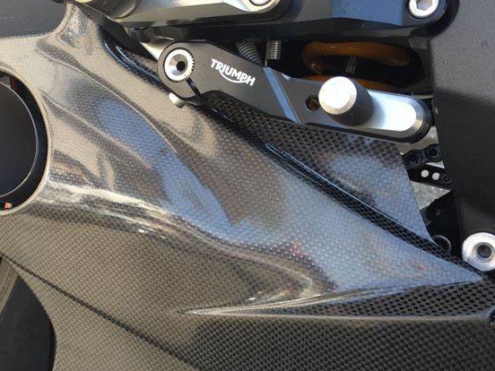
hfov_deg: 44.4
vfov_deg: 34.3
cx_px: 184
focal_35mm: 42
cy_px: 217
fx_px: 601
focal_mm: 4.15
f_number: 2.2
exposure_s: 1/120
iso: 32
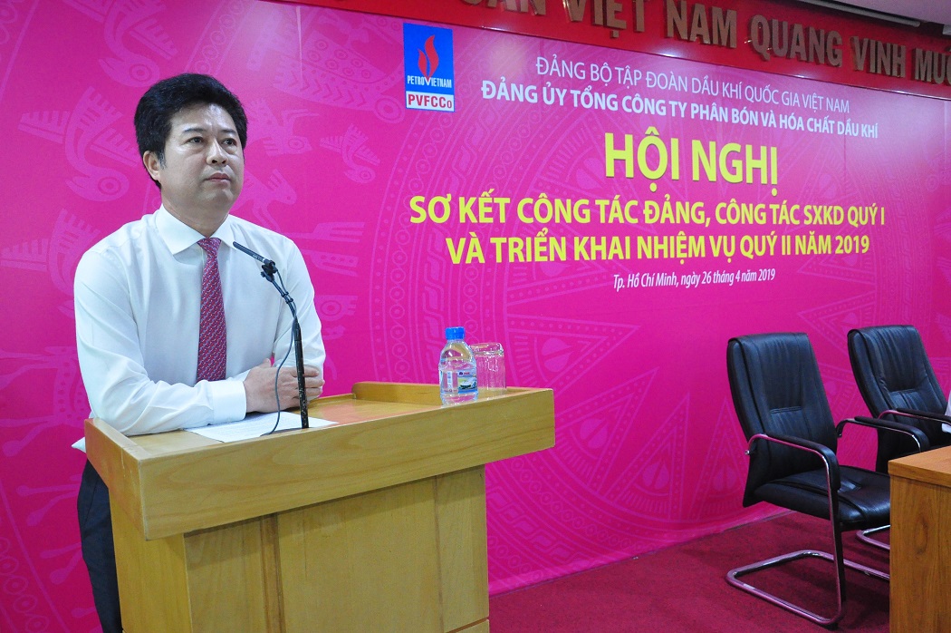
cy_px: 316
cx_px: 476
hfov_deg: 59.5
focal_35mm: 32
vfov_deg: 41.6
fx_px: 831
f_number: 5.6
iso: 3200
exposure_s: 1/100
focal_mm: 21
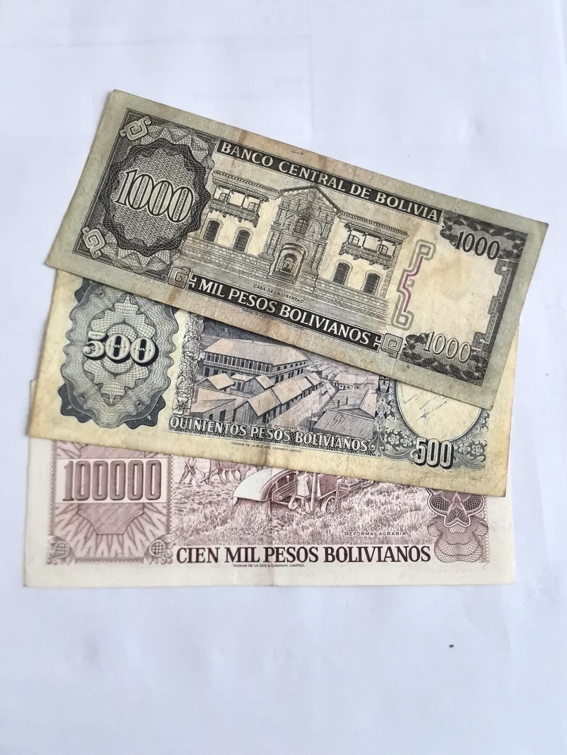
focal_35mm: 30
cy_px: 378
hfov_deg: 46.8
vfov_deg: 60.0
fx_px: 655
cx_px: 284
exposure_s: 1/80
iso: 1250
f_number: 2
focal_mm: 5.75
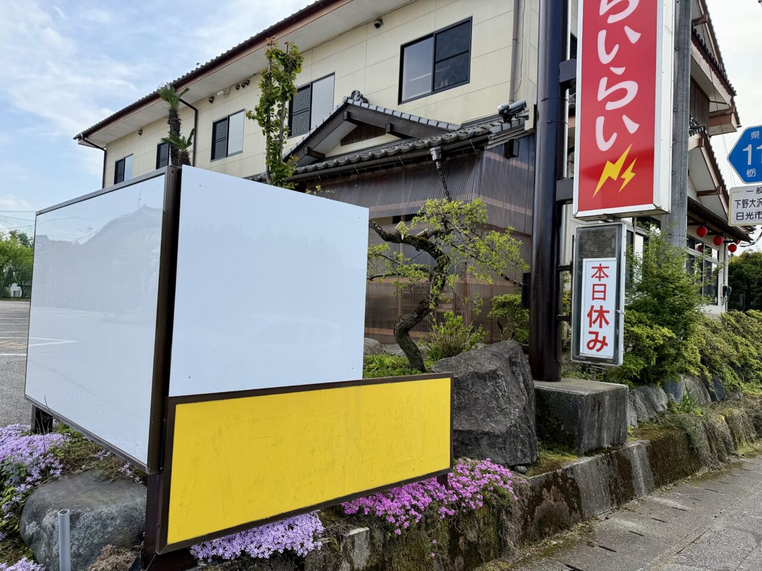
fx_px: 528
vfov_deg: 56.8
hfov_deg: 71.6
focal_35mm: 24
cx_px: 381
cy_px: 286
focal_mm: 6.76
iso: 80
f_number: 1.78
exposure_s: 1/2370
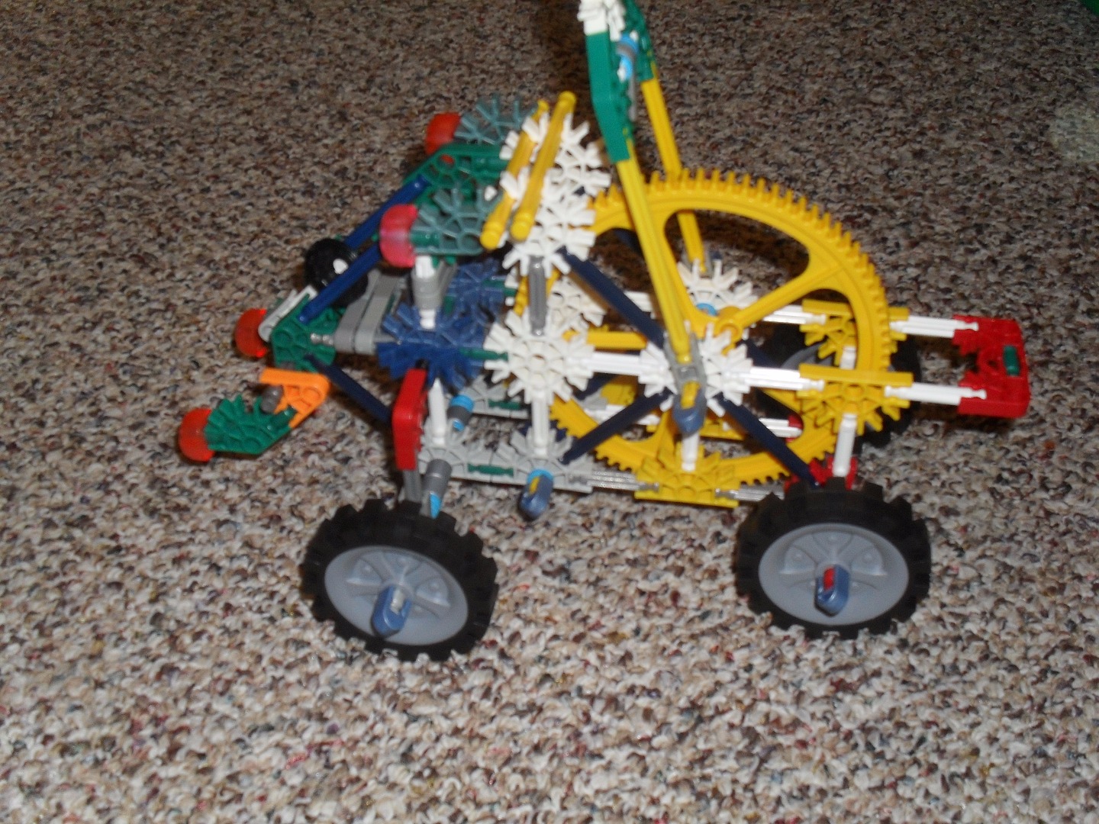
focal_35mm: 42
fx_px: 1333
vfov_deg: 34.3
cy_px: 412
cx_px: 550
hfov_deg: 44.8
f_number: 3.6
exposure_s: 1/45
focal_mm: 7.5
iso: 200
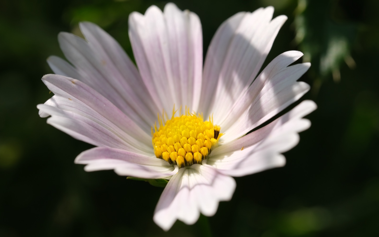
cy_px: 110
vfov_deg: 10.6
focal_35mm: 123
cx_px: 189
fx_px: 1270
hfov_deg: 17.0
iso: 250
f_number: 10
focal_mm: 80
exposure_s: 1/250
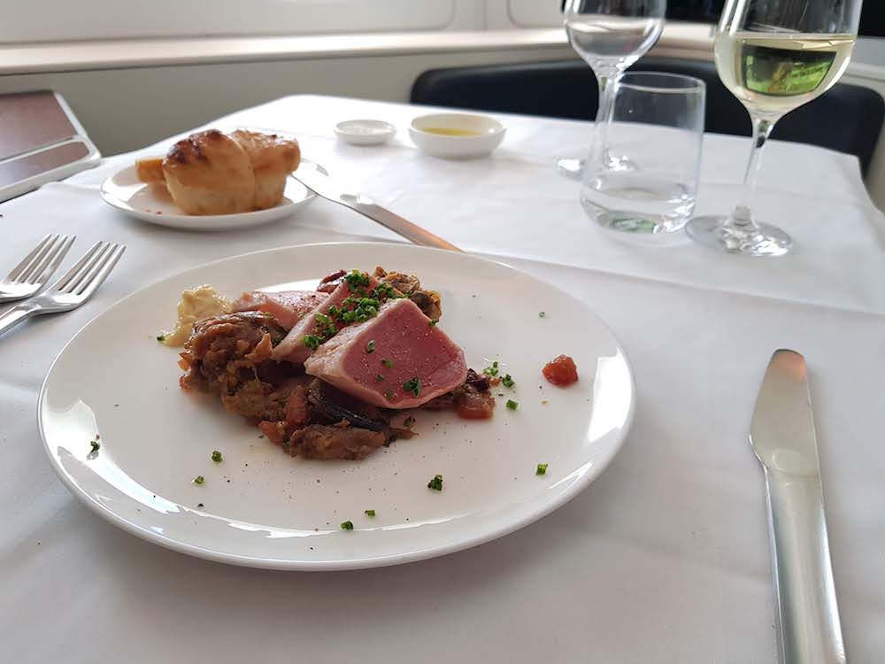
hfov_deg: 67.3
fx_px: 665
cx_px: 442
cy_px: 332
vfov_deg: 53.1
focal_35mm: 26
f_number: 1.7
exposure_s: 1/60
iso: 125
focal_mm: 4.2
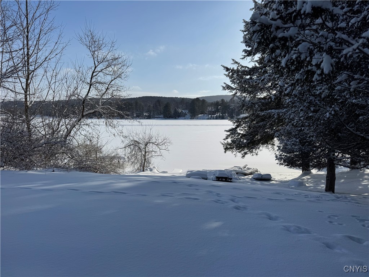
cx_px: 184
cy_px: 138
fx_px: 256
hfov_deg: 71.6
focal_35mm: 24
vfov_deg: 56.8
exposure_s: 1/10417
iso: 80
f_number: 1.78
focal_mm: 6.76
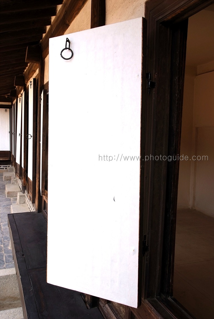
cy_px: 160
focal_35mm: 36
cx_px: 107
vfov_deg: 53.1
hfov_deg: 37.0
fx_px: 320
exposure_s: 1/35
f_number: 11
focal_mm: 24
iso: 125
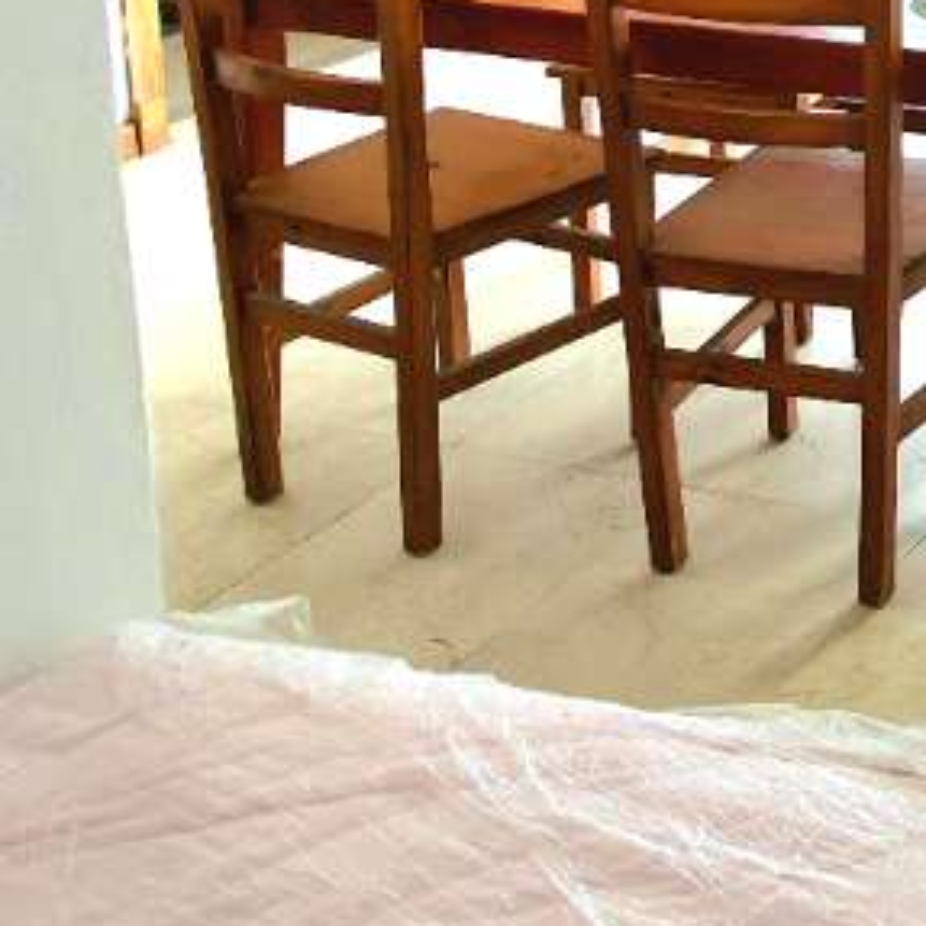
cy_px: -236
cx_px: 1439
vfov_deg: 25.2
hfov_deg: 22.6
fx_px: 1816
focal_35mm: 60
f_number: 1.9
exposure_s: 1/417
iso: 20
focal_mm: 2.2
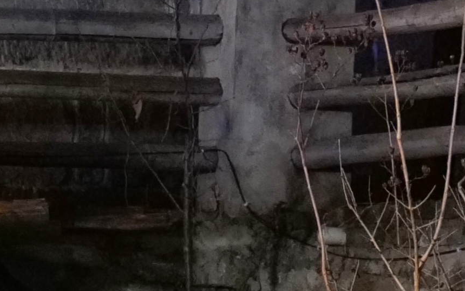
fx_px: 5272
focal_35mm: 416
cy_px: 424
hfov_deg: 5.0
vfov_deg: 3.1
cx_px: -208
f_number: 5.6
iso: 6400
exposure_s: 1/25
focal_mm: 60
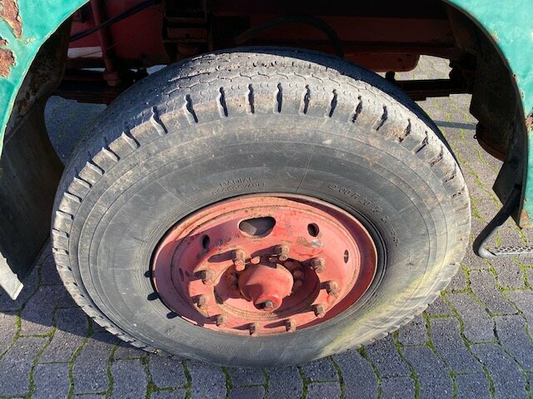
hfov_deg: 67.3
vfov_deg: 53.1
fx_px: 400
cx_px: 266
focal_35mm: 26
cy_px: 200
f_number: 1.8
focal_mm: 4.25
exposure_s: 1/339
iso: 32
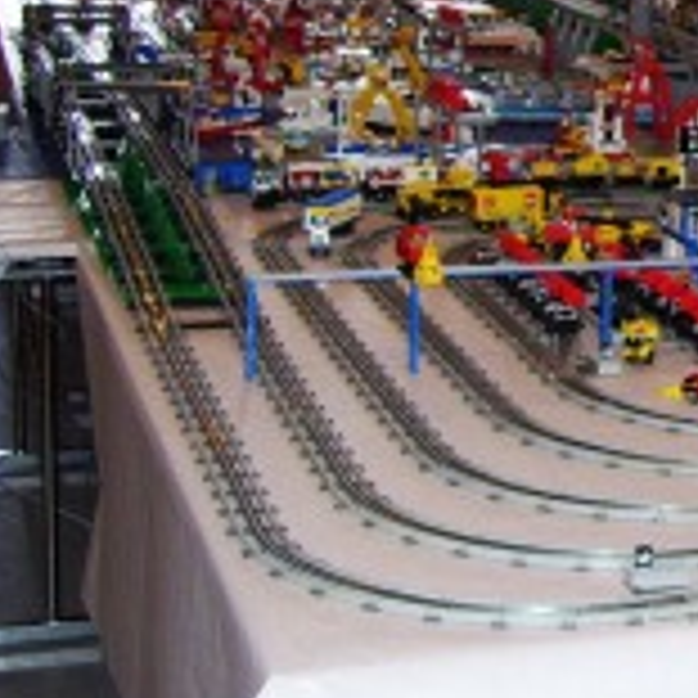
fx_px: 2099
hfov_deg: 17.5
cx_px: 959
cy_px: 126
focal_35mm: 92
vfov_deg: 18.7
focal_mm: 6
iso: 125
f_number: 2.7
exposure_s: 1/60
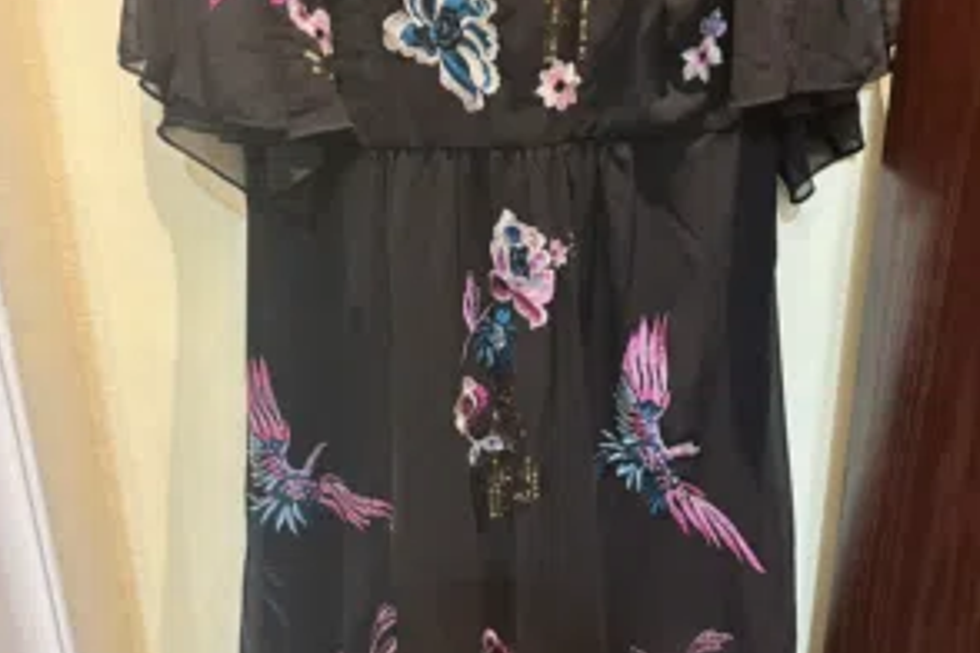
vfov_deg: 38.8
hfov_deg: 55.8
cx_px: 483
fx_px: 925
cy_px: 280
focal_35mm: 34
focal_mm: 6.86
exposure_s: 1/50
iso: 800
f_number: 1.78
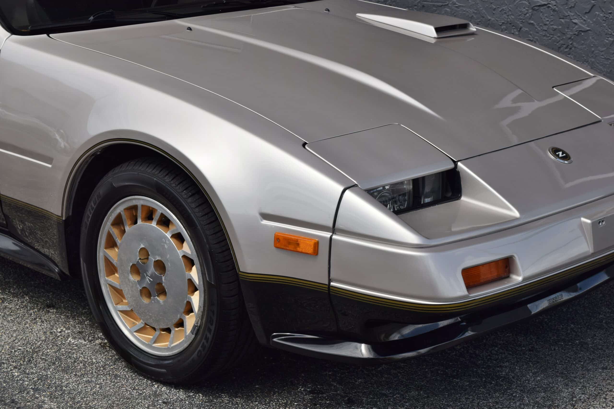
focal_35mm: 78
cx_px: 307
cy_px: 204
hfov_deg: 26.0
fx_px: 1330
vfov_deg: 17.5
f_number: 9
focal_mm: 52
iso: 100
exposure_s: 1/160
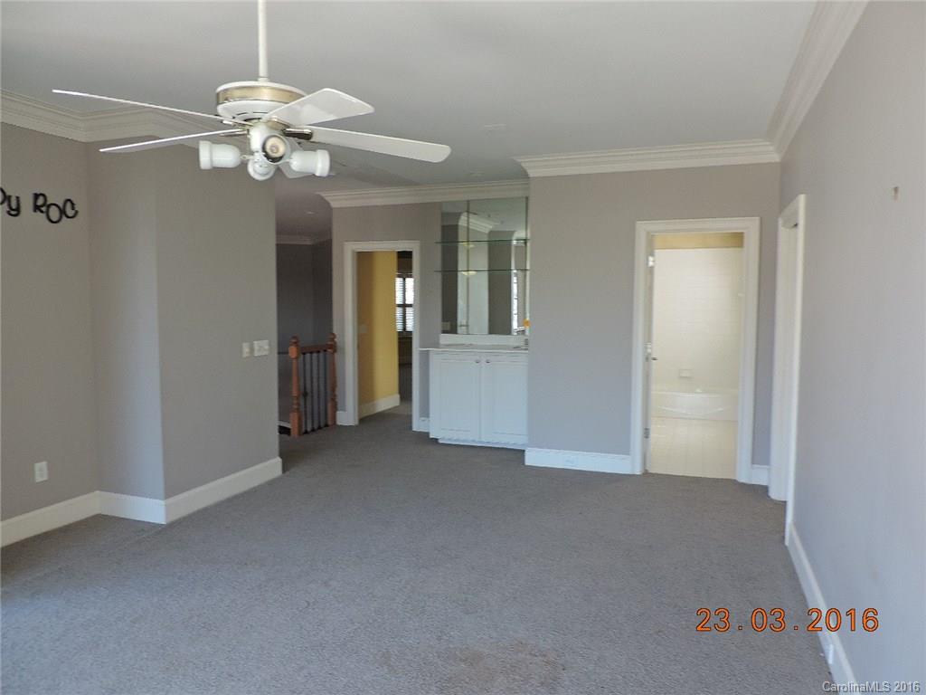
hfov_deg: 71.6
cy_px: 348
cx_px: 463
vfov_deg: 56.8
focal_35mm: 24
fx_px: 642
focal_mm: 4.3
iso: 100
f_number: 3
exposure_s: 1/30
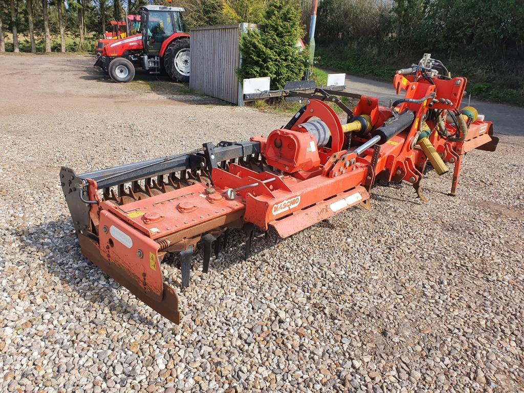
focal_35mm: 26
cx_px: 262
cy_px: 196
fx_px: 394
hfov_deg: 67.3
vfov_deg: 53.1
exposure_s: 1/1136
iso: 50
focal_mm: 4.32
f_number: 2.4
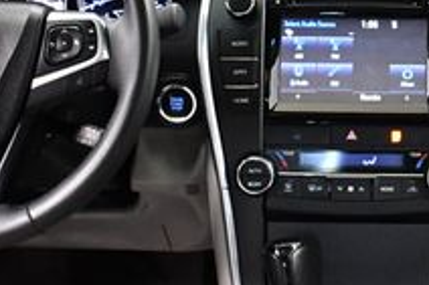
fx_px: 1298
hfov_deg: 18.5
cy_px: 139
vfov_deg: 12.5
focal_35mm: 109
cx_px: 384
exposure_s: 1/80
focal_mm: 18
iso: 3200
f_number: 3.5
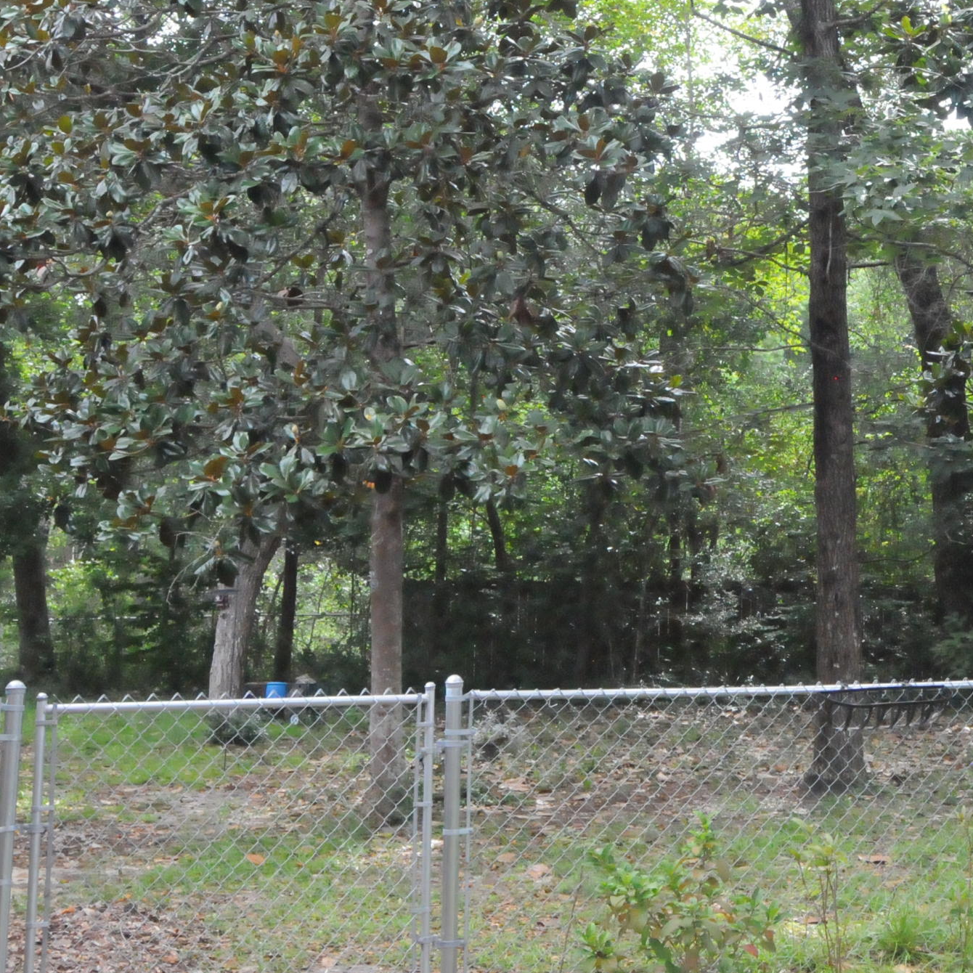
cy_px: 290
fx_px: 1813
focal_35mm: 57
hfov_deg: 29.2
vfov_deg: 29.7
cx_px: 810
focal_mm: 20
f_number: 10
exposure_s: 1/400
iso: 3200
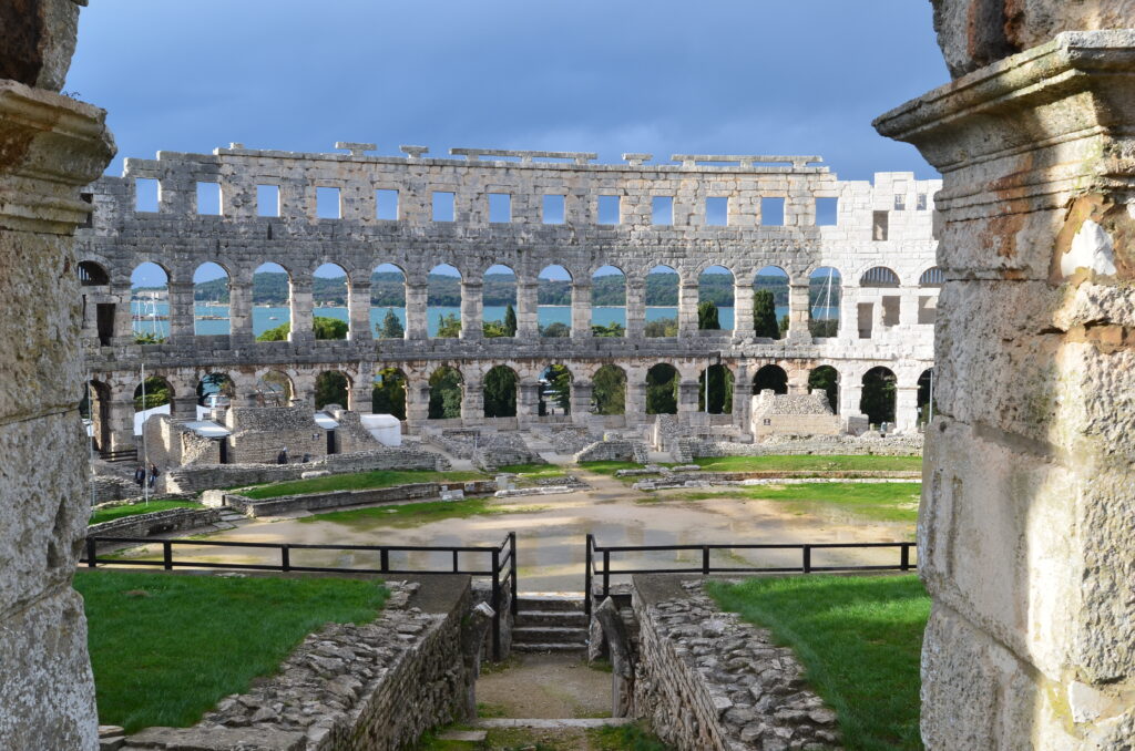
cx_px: 568
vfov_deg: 36.7
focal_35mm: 36
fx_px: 1133
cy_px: 376
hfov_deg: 53.2
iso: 200
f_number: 9
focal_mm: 24
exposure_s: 1/160
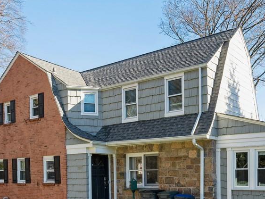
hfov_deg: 46.1
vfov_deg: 34.6
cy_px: 168
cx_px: 176
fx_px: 306
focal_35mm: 40
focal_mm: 21.5
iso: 200
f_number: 11
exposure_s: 1/80
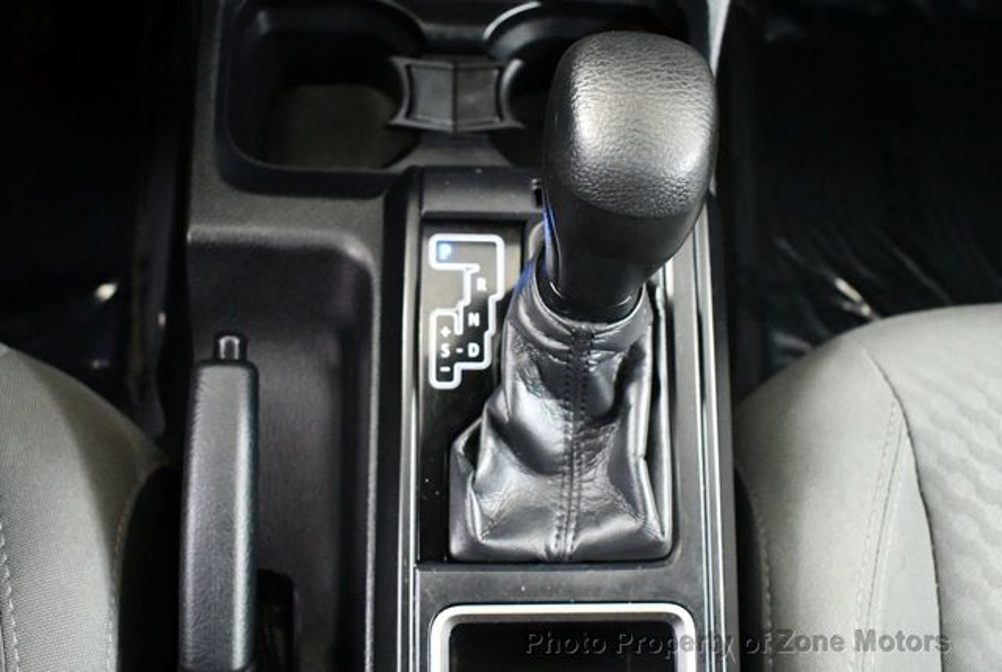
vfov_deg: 37.0
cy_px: 336
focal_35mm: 36
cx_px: 501
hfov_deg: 53.1
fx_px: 1004
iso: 8000
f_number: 3.5
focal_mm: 18
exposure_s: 1/60
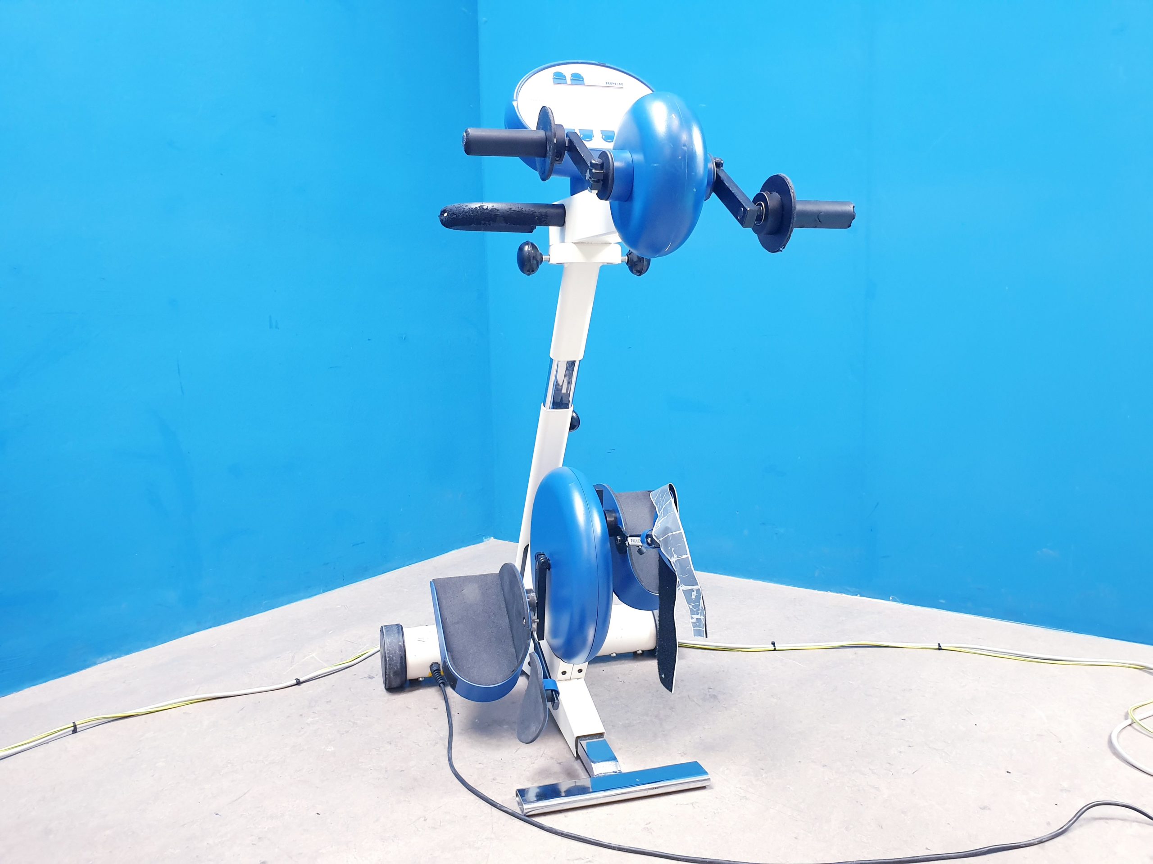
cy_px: 432
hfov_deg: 67.3
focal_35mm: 26
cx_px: 576
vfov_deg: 53.1
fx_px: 866
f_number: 2.4
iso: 250
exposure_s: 1/25
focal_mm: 4.3
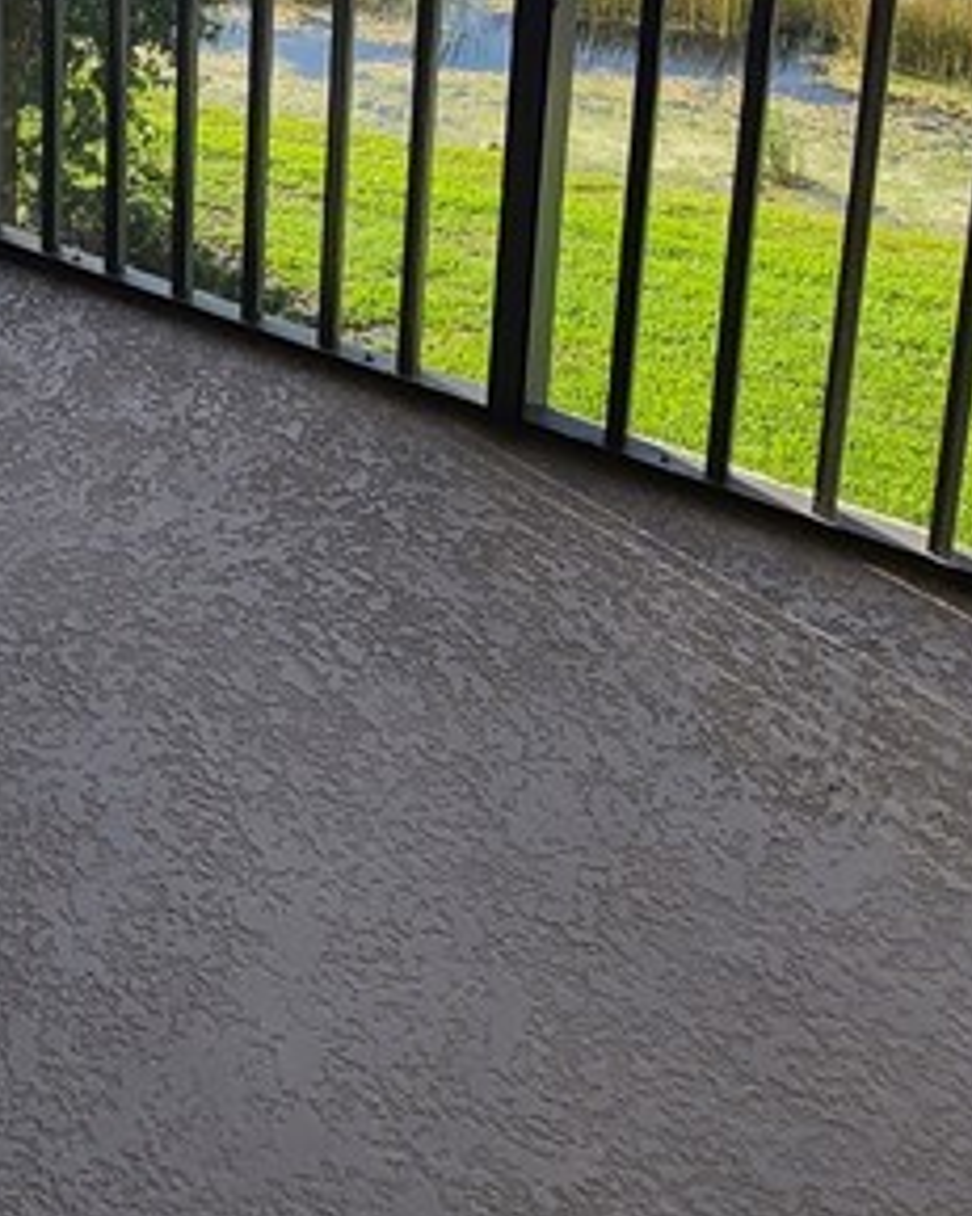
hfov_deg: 29.8
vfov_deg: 34.7
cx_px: -118
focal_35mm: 45
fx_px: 1619
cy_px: -164
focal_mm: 2.2
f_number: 2.2
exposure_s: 1/337
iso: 50
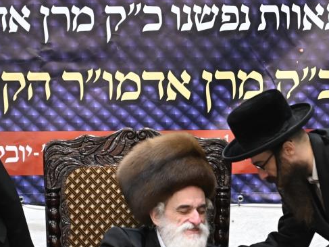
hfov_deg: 3.3
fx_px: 5758
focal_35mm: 606
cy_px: 167
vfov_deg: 2.5
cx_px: 263
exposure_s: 1/160
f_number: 2.8
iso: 1000
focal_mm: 200
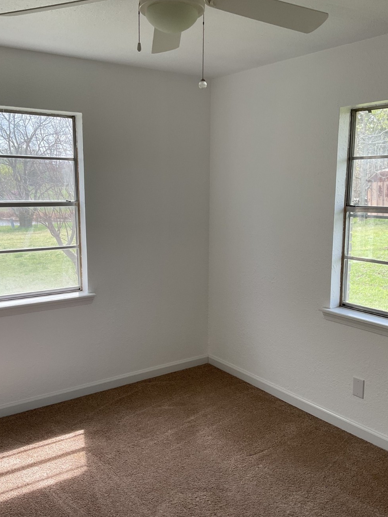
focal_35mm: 34
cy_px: 260
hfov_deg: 41.8
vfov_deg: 53.9
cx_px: 197
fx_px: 508
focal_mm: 3
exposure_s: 1/291
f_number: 1.8
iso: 16
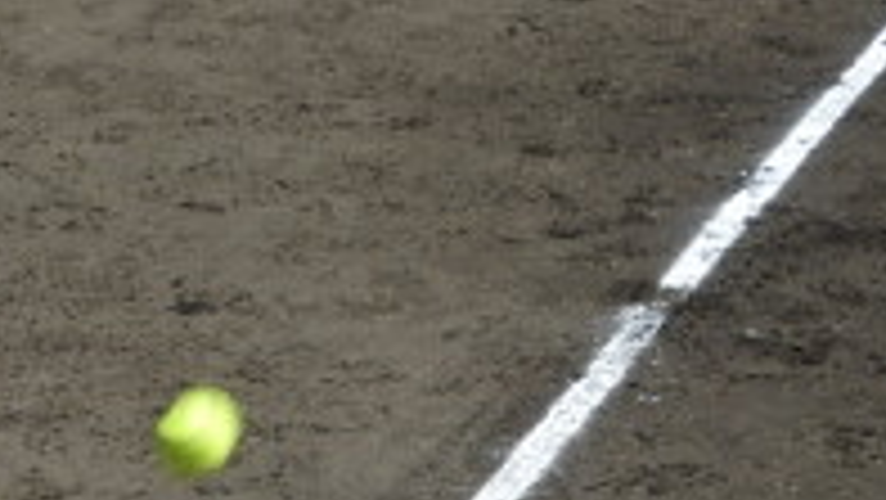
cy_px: 793
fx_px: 8179
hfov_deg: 6.2
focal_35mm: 348
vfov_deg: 3.5
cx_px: 351
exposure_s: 1/640
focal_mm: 18.8
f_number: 4.8
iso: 100
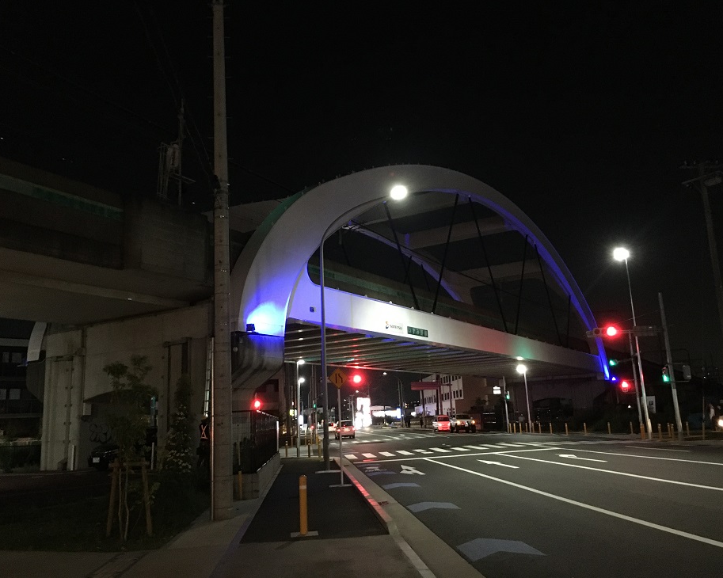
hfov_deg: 57.2
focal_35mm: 31
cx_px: 376
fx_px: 663
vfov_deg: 47.1
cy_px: 283
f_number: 2.2
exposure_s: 1/15
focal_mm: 4.15
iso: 500
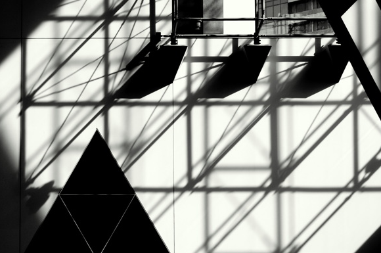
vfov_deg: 8.6
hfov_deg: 12.9
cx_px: 112
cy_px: 154
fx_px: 1680
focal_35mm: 159
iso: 100
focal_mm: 60
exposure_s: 1/160
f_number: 8
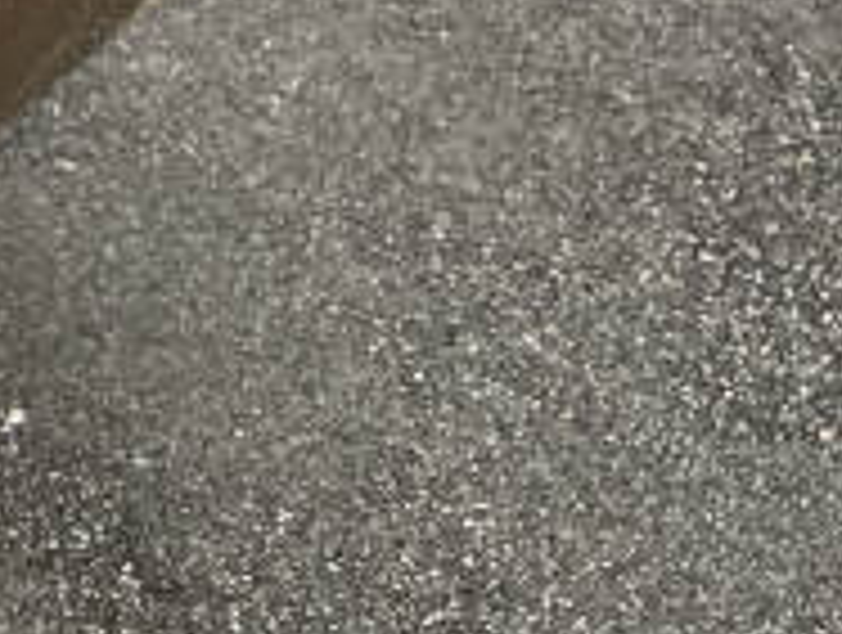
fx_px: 2705
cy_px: -656
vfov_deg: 11.9
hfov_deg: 14.6
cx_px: -847
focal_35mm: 111
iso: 50
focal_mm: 5.7
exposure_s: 1/387
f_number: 1.5
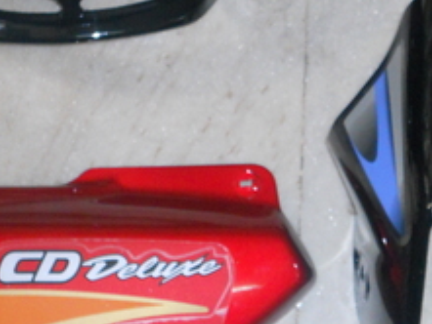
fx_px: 1523
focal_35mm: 122
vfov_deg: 12.1
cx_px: 319
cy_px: 24
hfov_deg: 16.1
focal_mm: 9.8
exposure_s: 1/30
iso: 400
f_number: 4.8
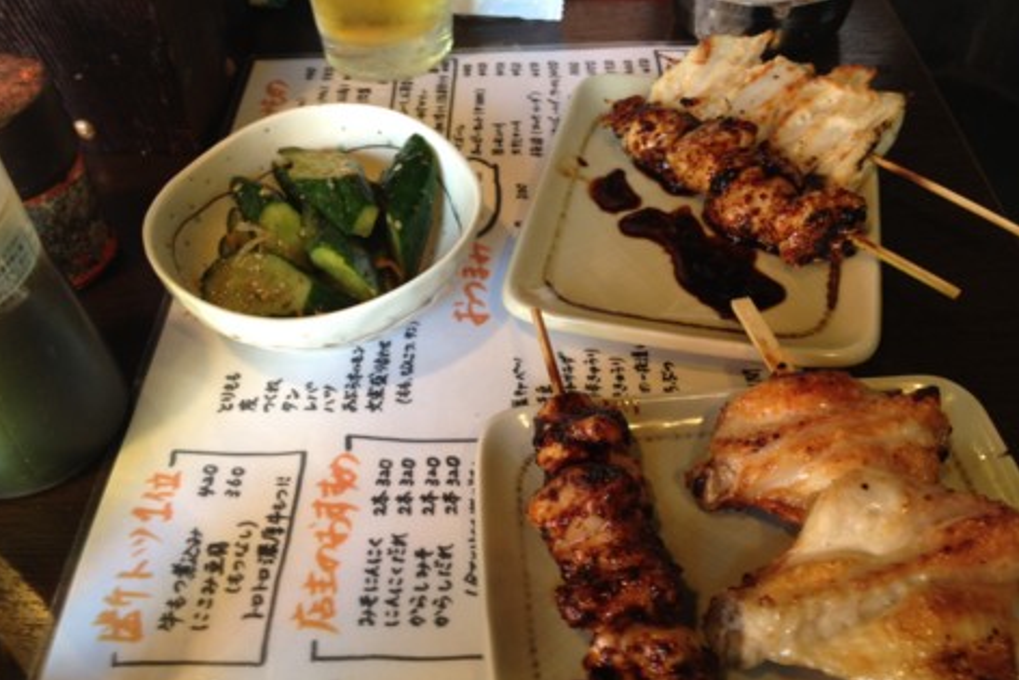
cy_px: 315
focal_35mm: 37
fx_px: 1048
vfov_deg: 35.9
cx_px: 503
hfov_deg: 51.9
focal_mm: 4.28
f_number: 2.4
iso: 80
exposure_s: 1/20
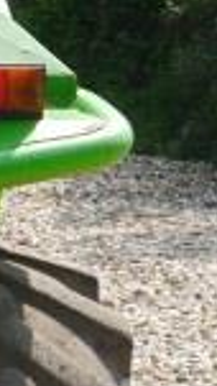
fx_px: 2259
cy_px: 181
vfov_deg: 9.8
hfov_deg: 5.2
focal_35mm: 221
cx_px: -414
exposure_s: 1/320
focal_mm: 15
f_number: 6.3
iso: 160
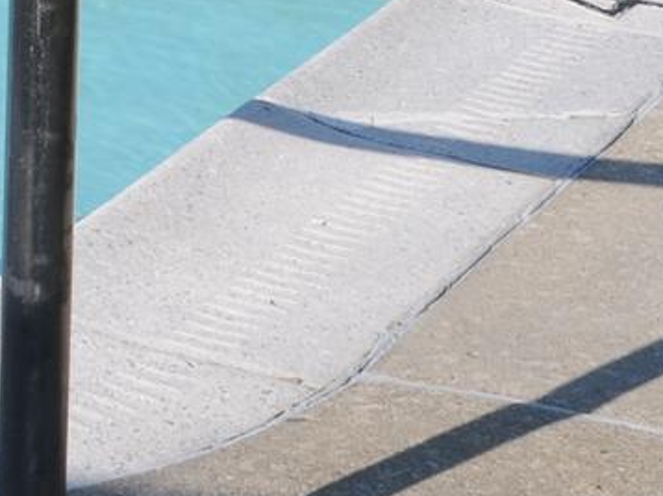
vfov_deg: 5.6
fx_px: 4895
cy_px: -629
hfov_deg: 7.6
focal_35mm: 256
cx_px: -407
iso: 200
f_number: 10
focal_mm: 31
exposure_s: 1/400
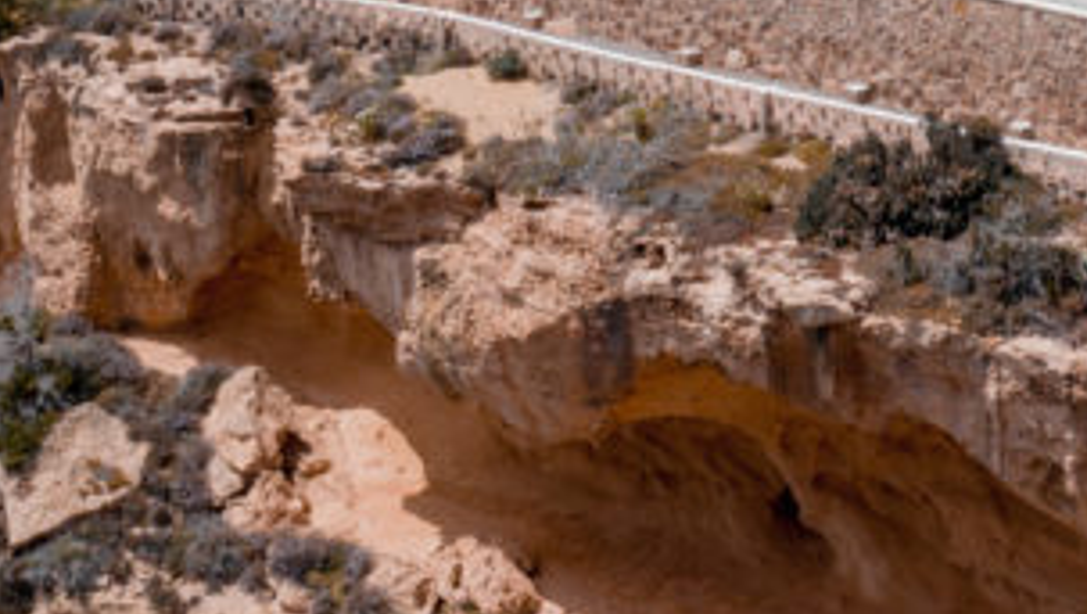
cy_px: -526
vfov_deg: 9.9
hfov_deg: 18.4
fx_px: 3346
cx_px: 703
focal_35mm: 116
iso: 100
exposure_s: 1/640
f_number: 6.3
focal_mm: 10.26
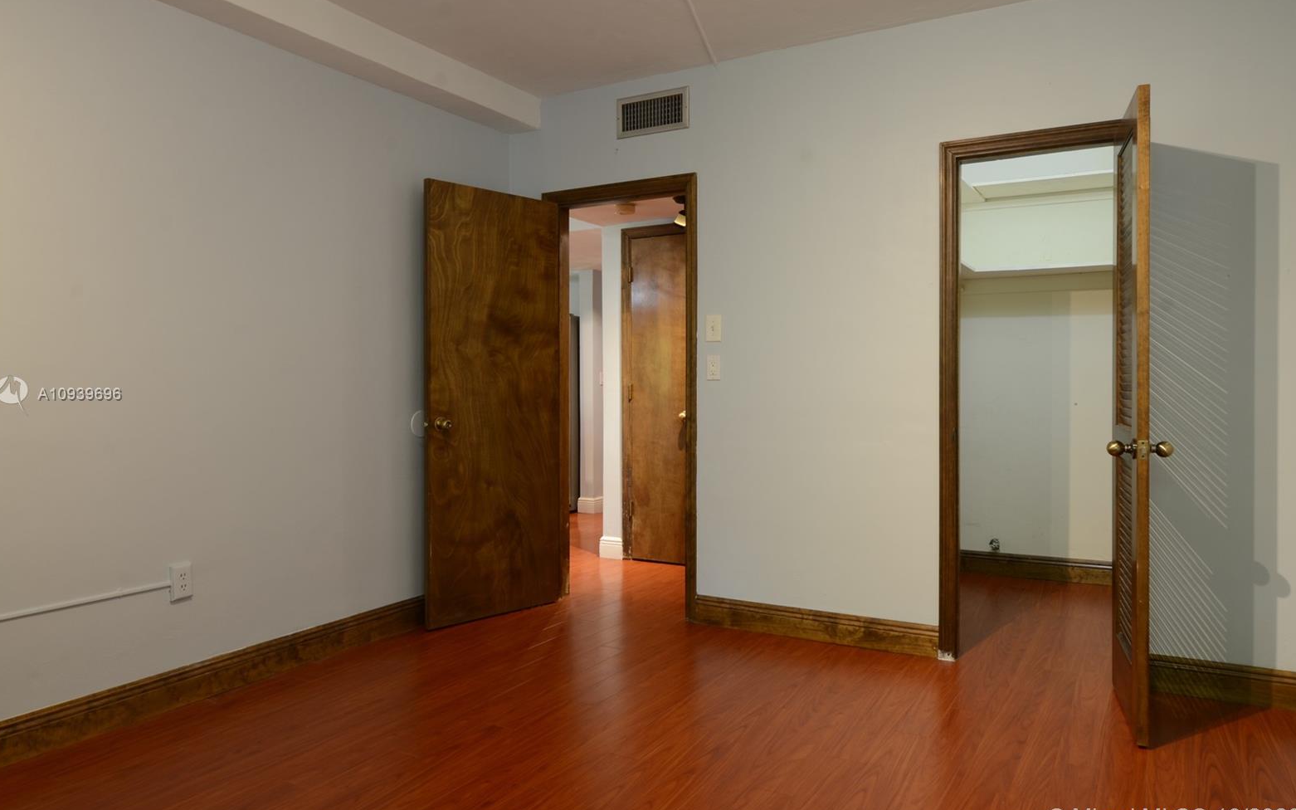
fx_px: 883
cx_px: 654
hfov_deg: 72.5
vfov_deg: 49.3
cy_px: 395
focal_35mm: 25
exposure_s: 2
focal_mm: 16
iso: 200
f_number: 10
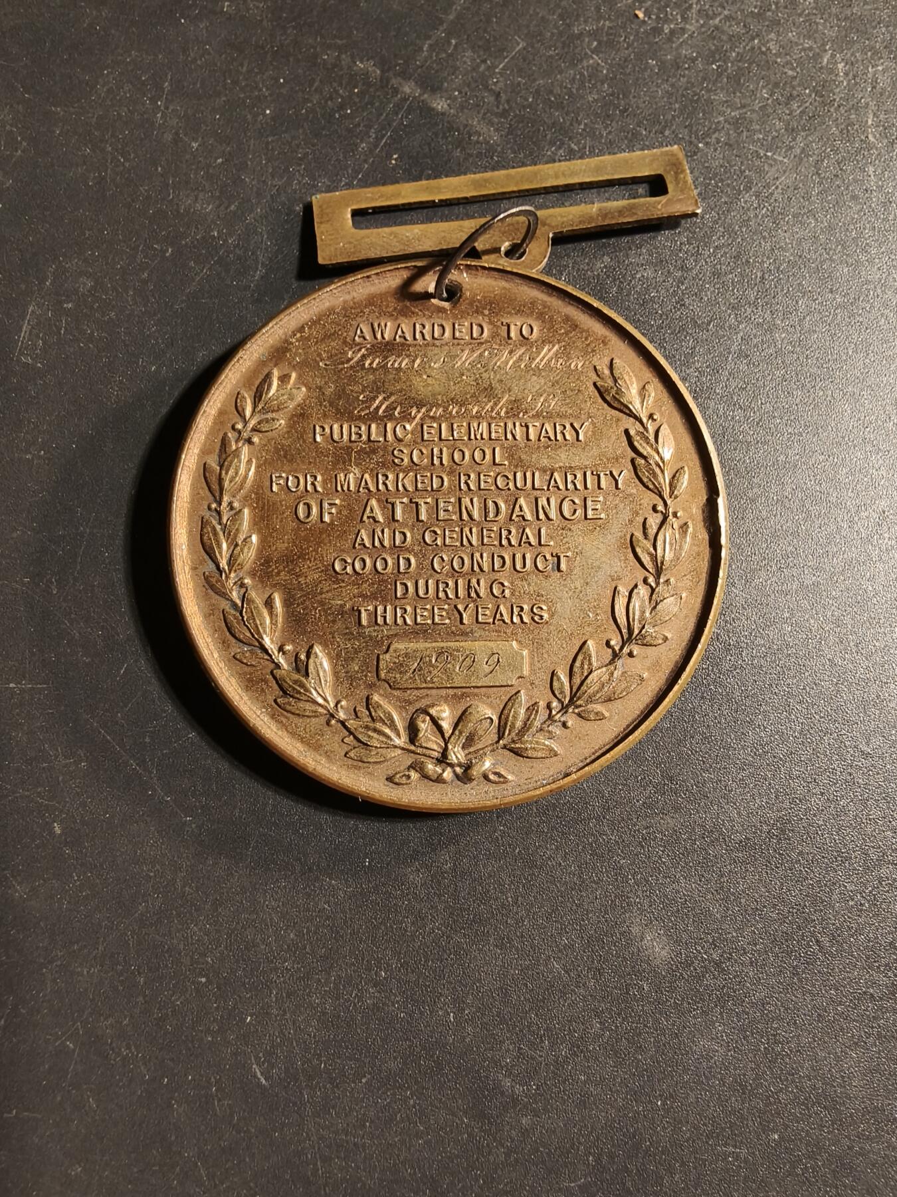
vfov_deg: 73.9
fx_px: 795
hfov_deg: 58.9
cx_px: 448
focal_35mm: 23
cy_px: 598
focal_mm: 2.32
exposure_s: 1/88.5
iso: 320
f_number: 2
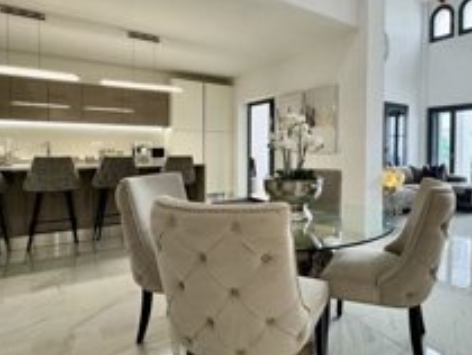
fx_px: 328
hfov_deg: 69.0
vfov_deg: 56.8
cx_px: 324
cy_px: 157
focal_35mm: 24
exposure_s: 1/100
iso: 100
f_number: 2.2
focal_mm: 2.22
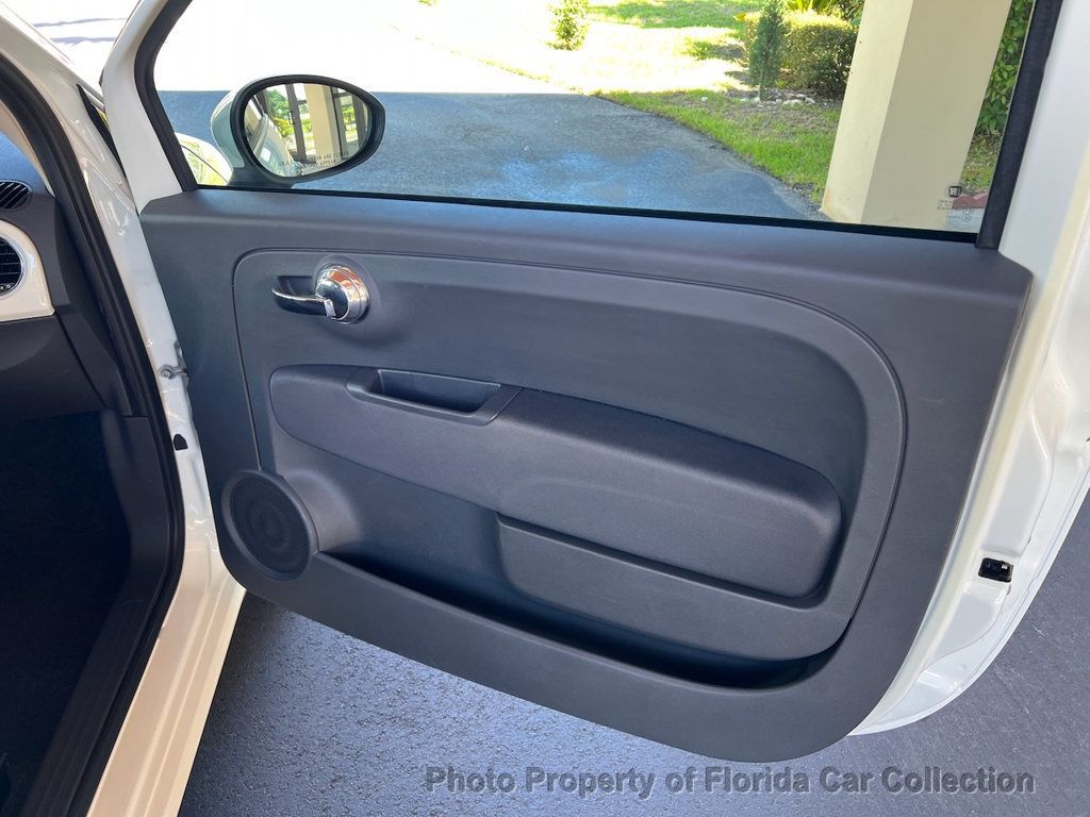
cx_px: 545
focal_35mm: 26
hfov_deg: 67.3
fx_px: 819
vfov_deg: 53.1
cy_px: 408
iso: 80
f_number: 1.5
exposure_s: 1/121
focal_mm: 5.7
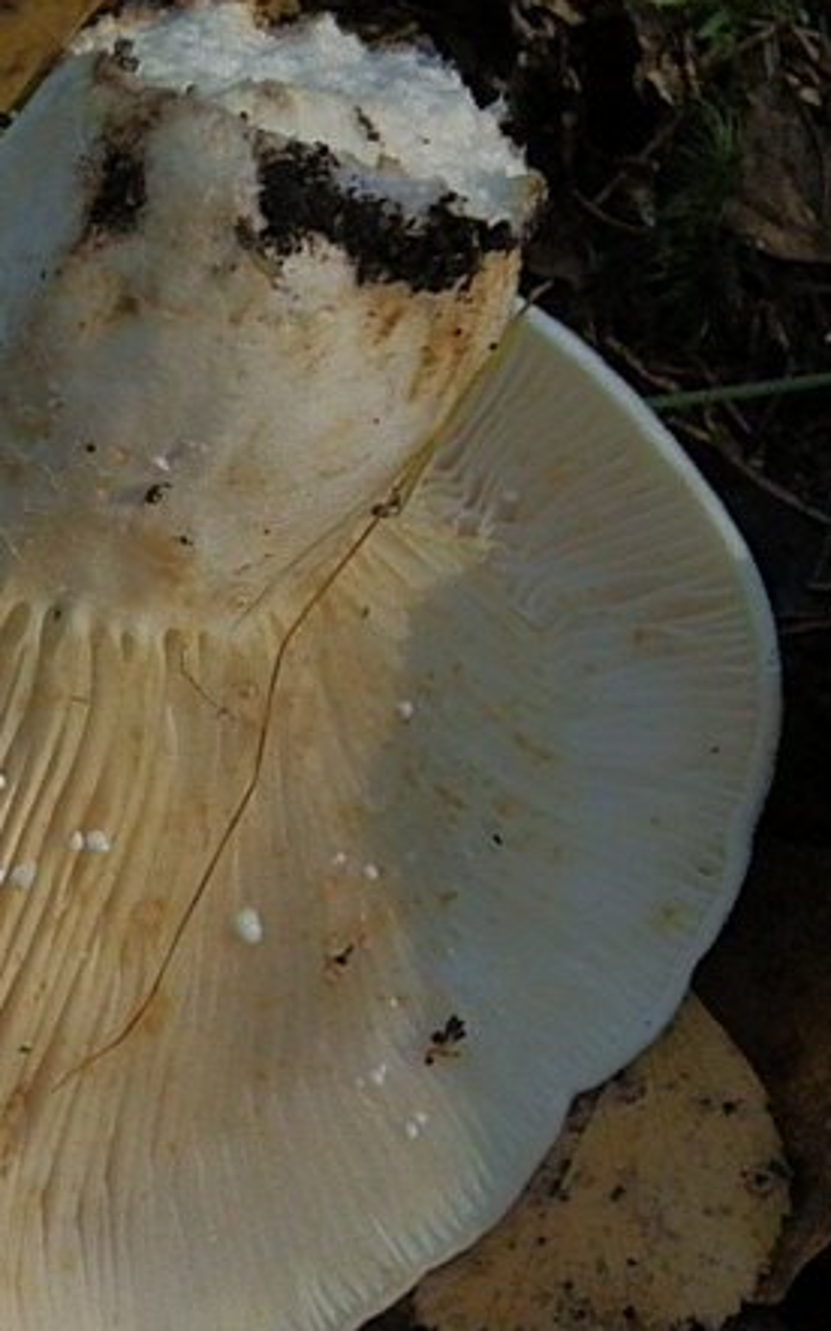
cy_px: 792
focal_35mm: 71
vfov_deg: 28.9
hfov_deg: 17.5
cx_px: -145
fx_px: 2574
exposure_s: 1/320
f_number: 3.9
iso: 640
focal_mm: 6.7
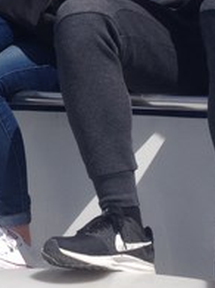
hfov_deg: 11.9
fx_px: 1011
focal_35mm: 122
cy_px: 92
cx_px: -46
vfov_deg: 16.1
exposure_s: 1/2584
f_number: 2.4
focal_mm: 4.12
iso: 50
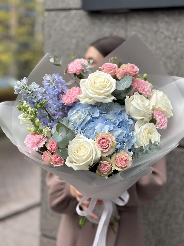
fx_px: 340
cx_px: 92
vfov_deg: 39.7
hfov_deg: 30.3
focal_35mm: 48
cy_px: 123
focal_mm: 6.86
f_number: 1.78
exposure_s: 1/263
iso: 80
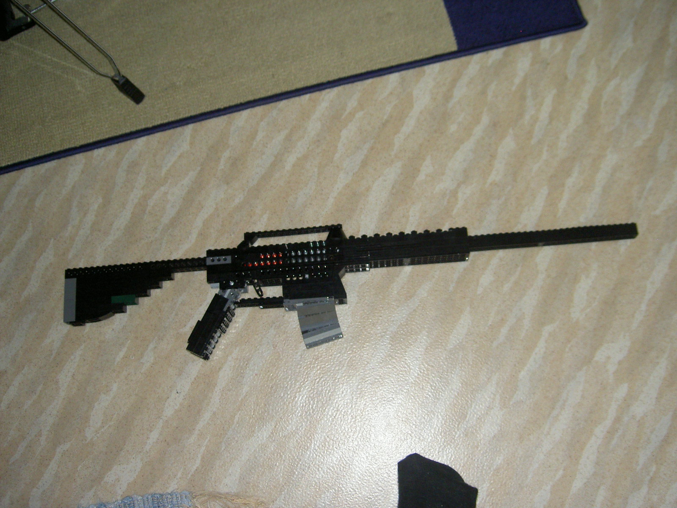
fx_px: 763
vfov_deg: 36.8
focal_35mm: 39
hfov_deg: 47.9
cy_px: 254
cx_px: 338
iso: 100
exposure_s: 1/59.5
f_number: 2.8
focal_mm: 8
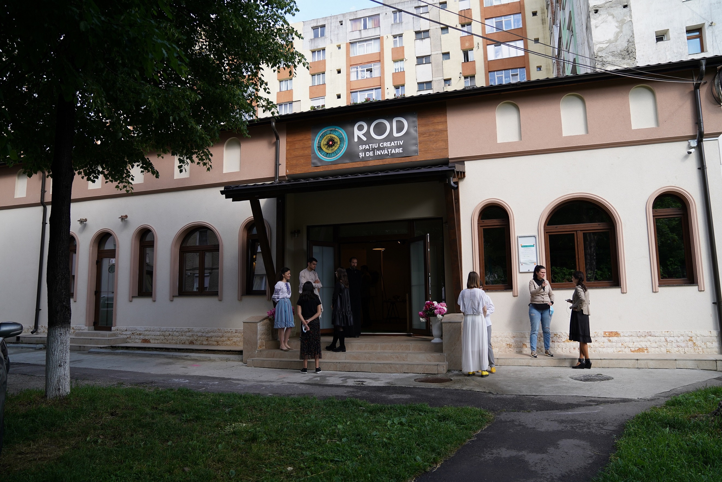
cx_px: 361
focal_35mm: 24
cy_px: 241
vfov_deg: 53.1
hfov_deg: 73.7
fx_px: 481
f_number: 2.8
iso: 200
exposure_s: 1/1250
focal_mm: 24
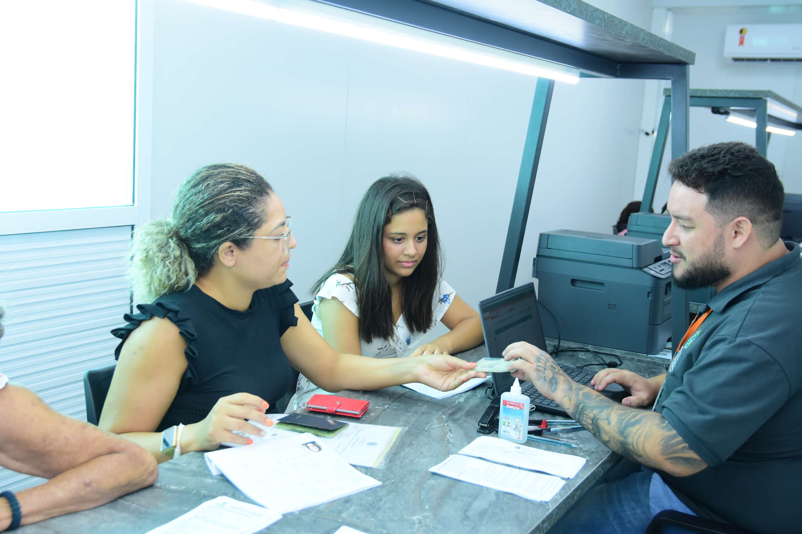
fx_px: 902
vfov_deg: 33.0
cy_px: 267
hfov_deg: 47.9
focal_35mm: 40
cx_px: 401
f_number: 4
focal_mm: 27
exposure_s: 1/160
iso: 1250
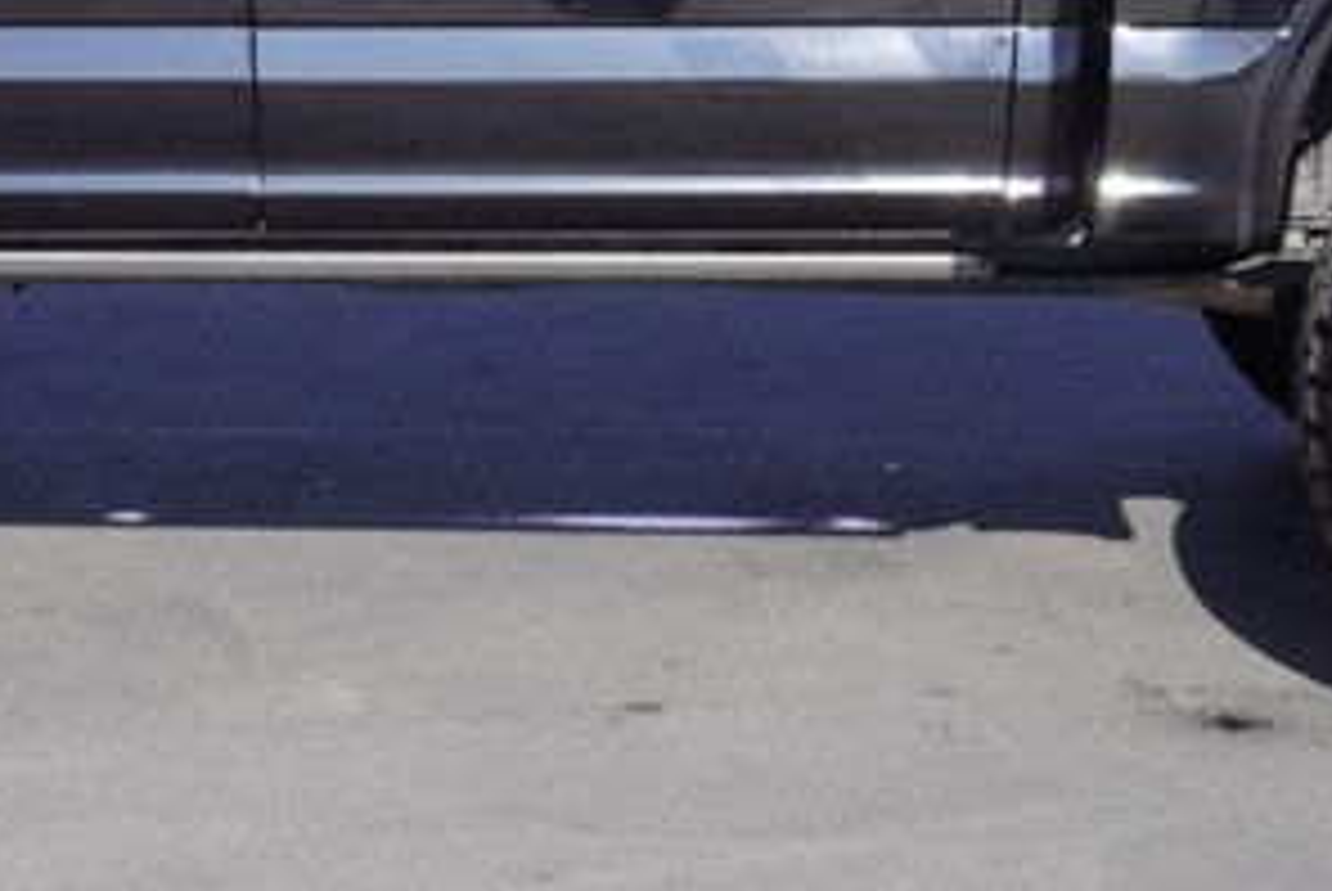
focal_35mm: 130
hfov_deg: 15.8
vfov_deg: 10.5
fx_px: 4805
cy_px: 94
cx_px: 446
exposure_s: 1/125
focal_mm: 25
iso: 100
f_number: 9
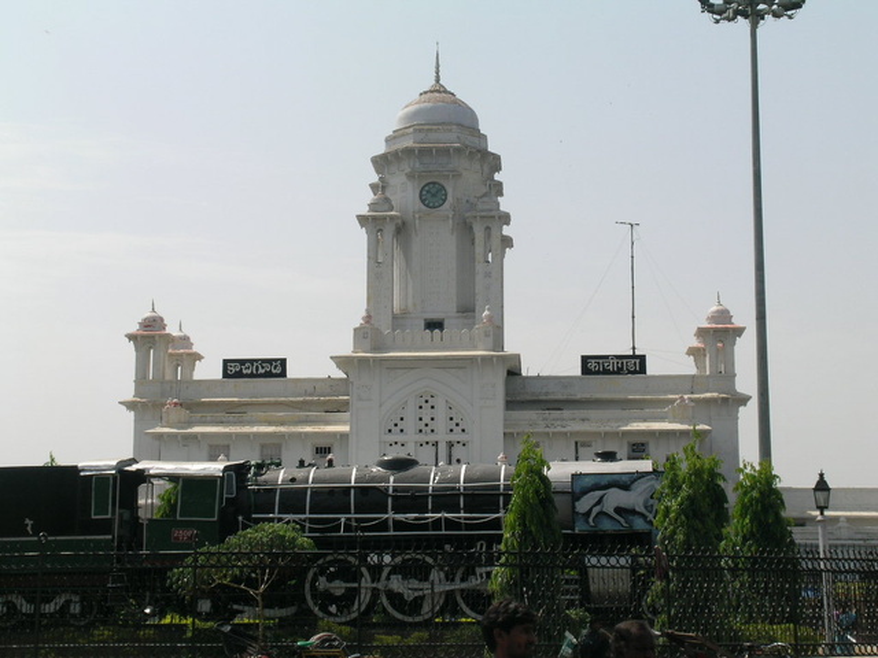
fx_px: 1649
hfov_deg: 29.8
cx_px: 439
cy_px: 329
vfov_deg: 22.6
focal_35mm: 65
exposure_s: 1/253
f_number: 7.6
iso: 50
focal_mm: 13.5
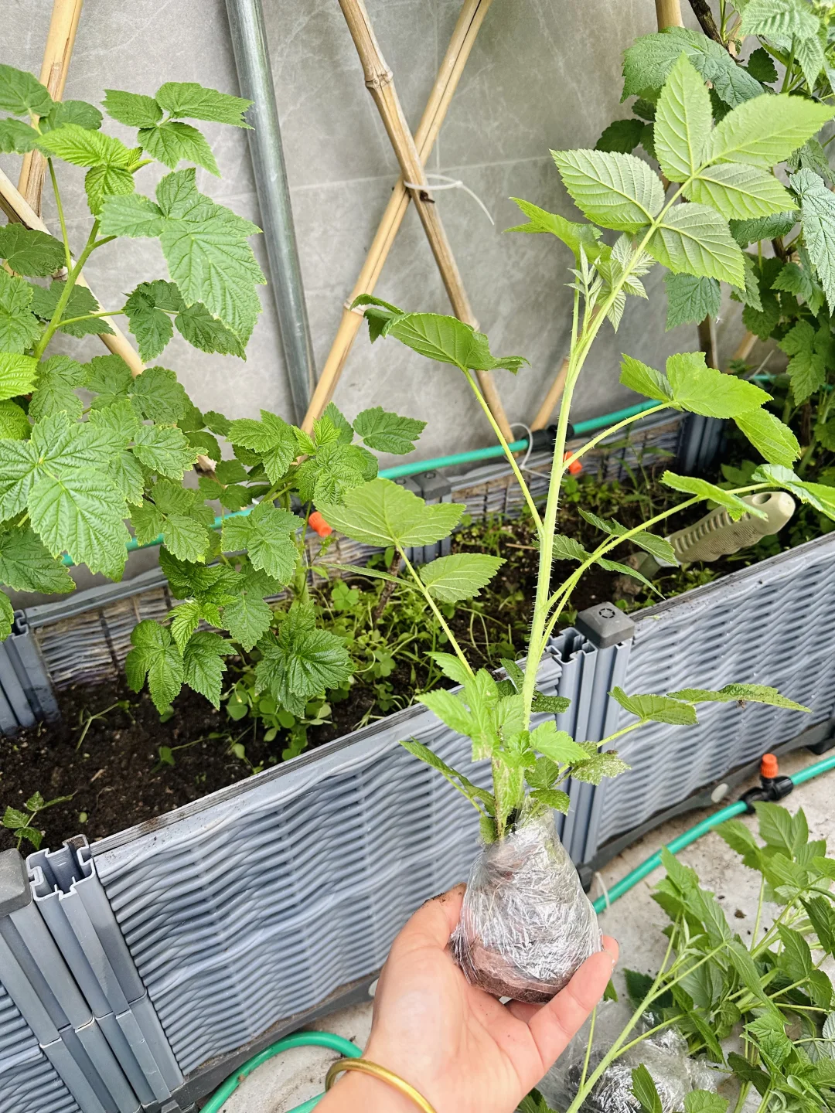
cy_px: 556
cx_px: 418
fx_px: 772
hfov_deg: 56.8
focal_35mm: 24
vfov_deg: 71.6
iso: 200
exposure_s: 1/121
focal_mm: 6.86
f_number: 1.78
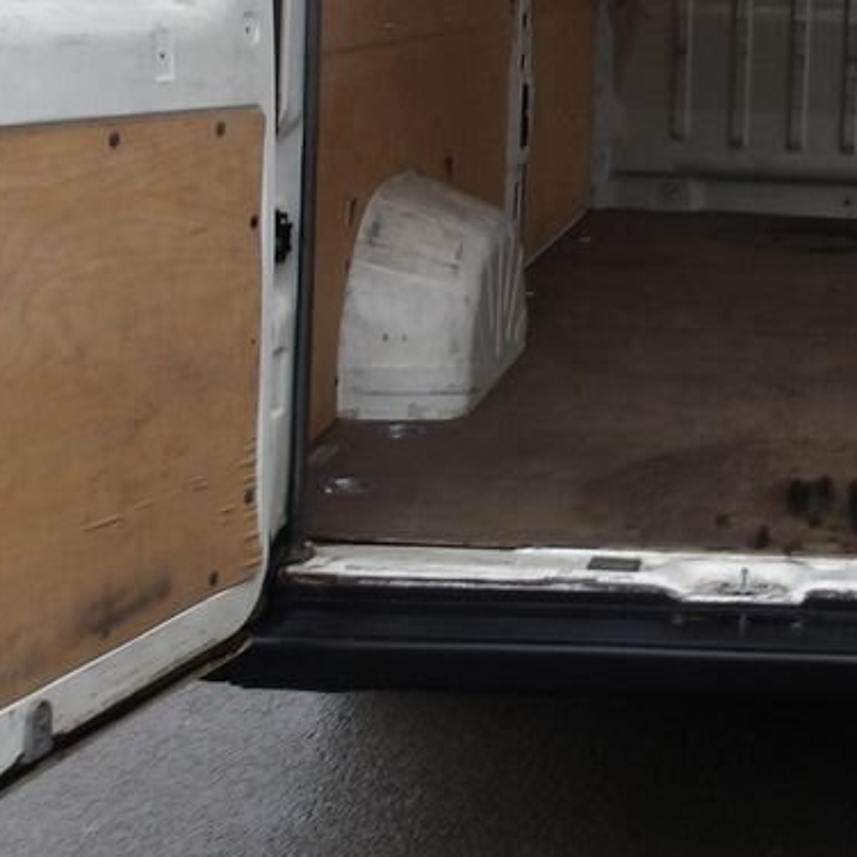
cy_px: 36
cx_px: 937
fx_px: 1821
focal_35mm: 65
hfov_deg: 24.7
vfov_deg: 25.4
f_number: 3
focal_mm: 4.9
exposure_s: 1/24
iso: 160
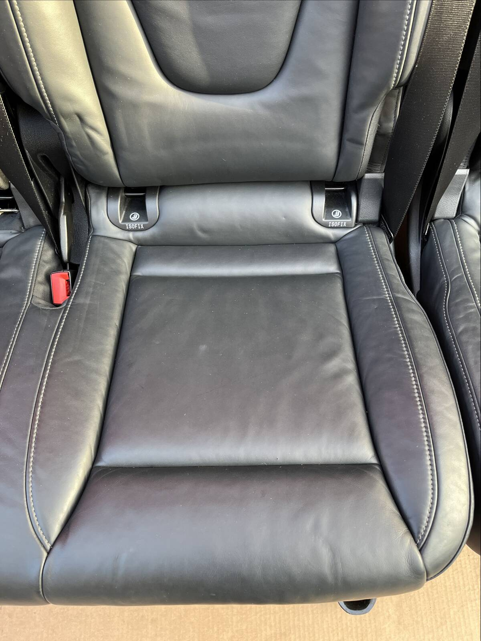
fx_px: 482
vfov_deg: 67.3
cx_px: 240
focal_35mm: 26
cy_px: 320
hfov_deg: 53.1
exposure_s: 1/121
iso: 125
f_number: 1.6
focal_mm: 5.1
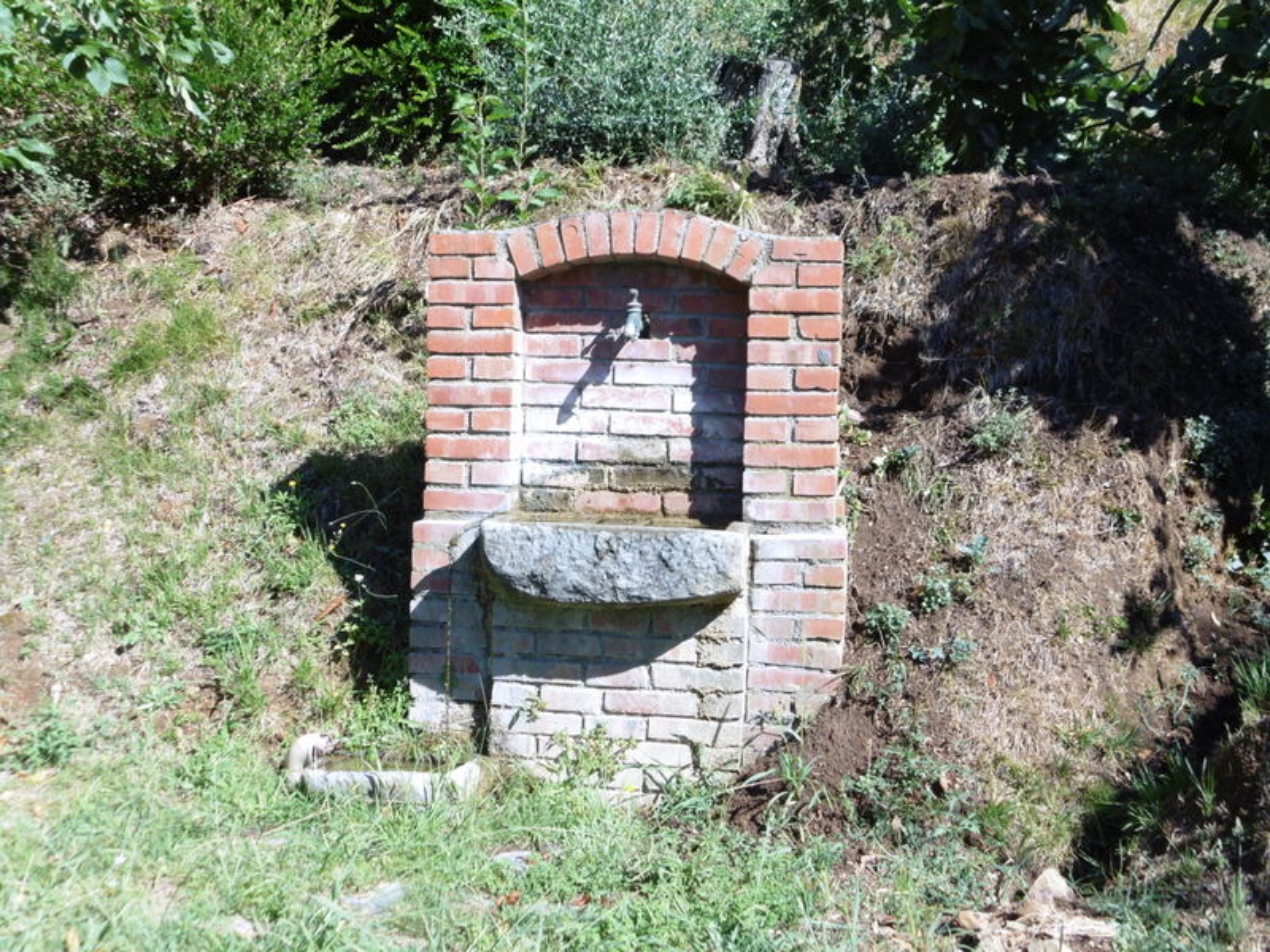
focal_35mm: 44
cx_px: 635
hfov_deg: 42.9
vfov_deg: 32.9
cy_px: 476
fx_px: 1614
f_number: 3.7
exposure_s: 1/640
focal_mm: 8
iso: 100
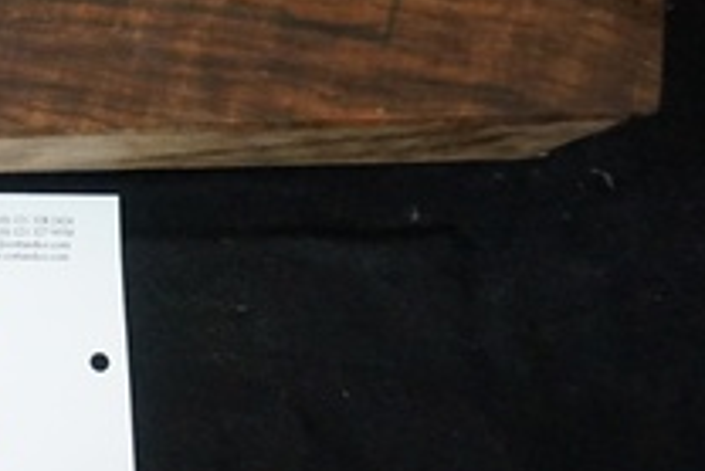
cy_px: -20
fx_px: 1626
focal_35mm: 83
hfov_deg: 22.4
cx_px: -164
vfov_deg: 16.1
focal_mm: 16
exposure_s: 1/160
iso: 3200
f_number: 3.5
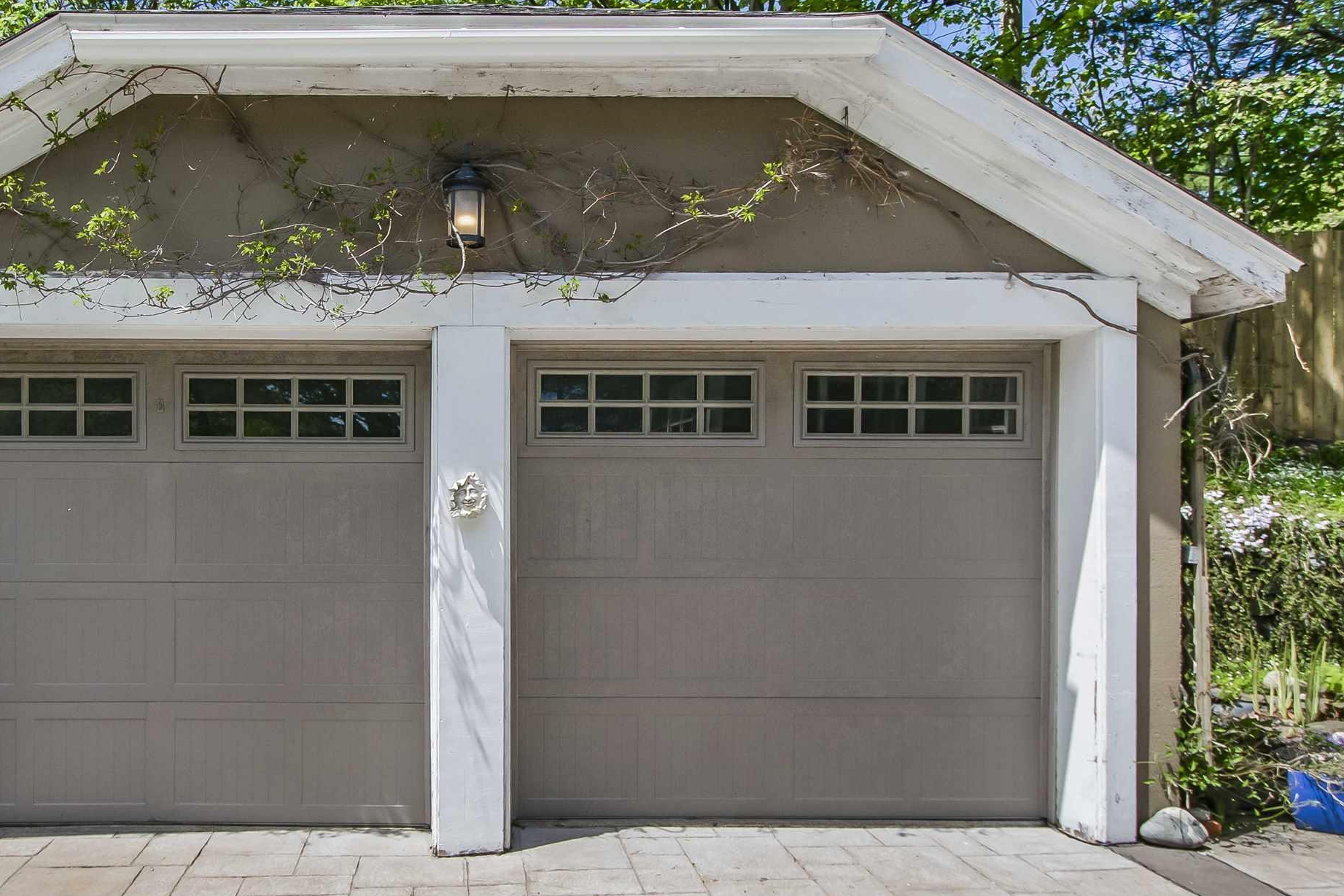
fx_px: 933
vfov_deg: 51.3
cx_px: 475
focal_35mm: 25
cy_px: 472
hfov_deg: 69.9
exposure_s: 1/640
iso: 125
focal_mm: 10
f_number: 5.6
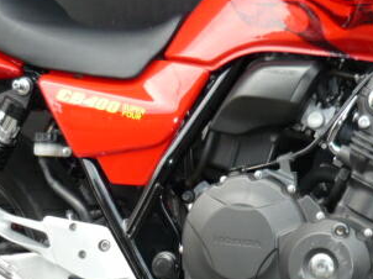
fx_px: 1141
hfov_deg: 18.6
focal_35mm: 106
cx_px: 172
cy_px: 228
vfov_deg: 13.9
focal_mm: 5.5
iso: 100
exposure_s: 1/160
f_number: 2.8
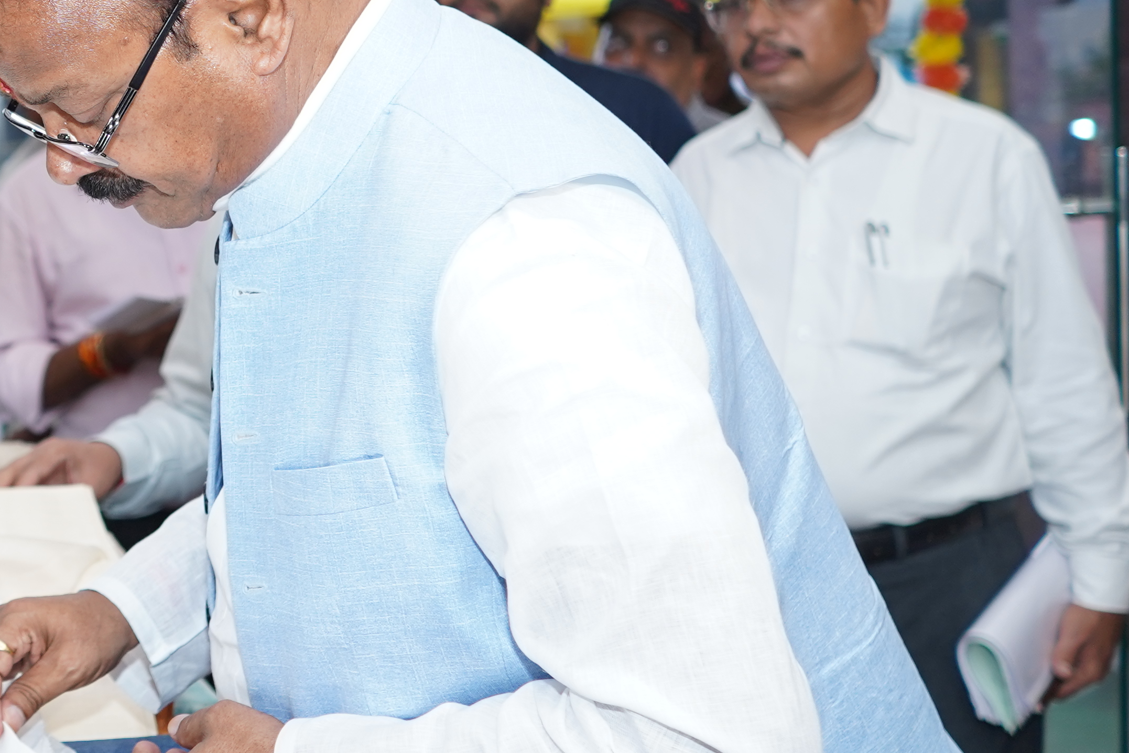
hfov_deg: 24.1
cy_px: 239
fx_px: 2446
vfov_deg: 17.4
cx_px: -140
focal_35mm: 78
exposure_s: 1/200
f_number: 2.8
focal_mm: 28
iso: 500
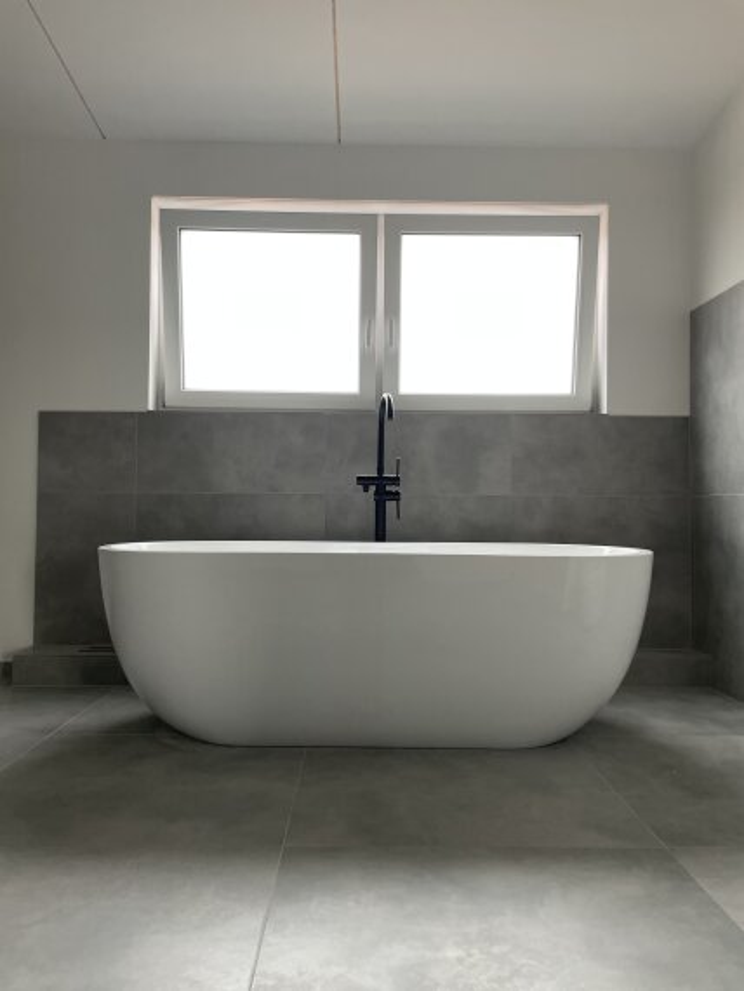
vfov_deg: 67.3
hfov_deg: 53.1
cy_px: 496
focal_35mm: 26
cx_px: 372
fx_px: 745
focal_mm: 4.2
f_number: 1.6
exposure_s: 1/109
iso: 125
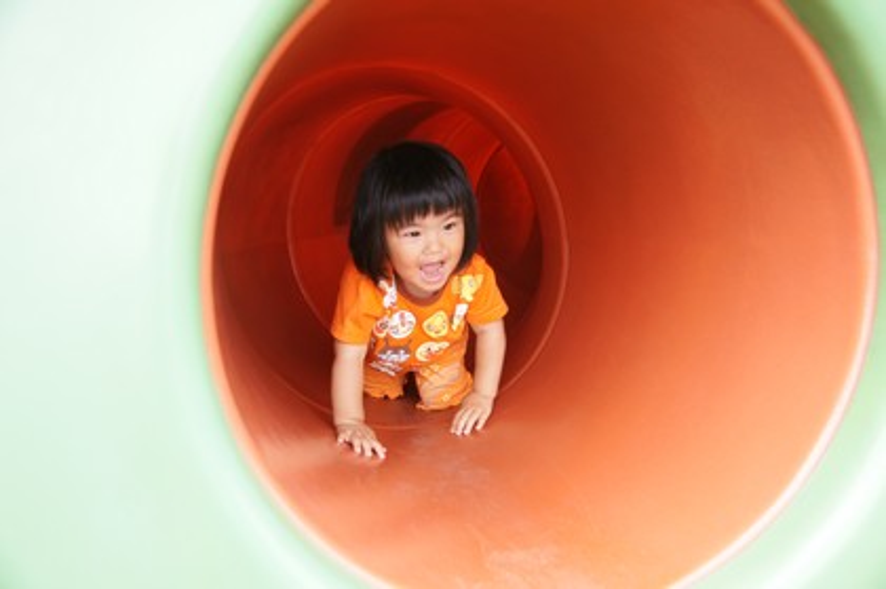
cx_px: 443
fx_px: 811
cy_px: 294
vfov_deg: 39.9
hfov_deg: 57.3
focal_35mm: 33
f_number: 4.5
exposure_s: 1/125
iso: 200
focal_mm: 22
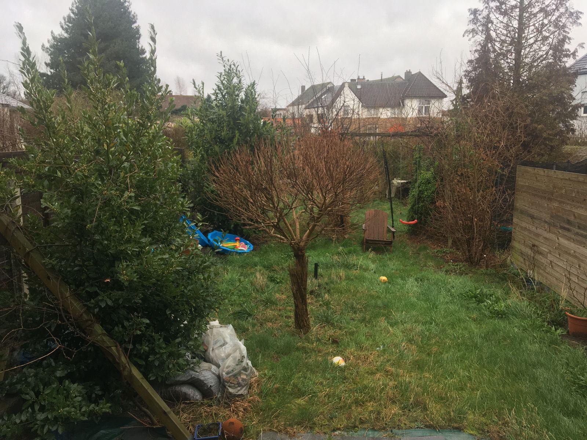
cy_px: 220
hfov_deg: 61.7
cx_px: 294
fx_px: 492
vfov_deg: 48.2
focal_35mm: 29
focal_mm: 4.15
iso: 32
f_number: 2.2
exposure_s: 1/100
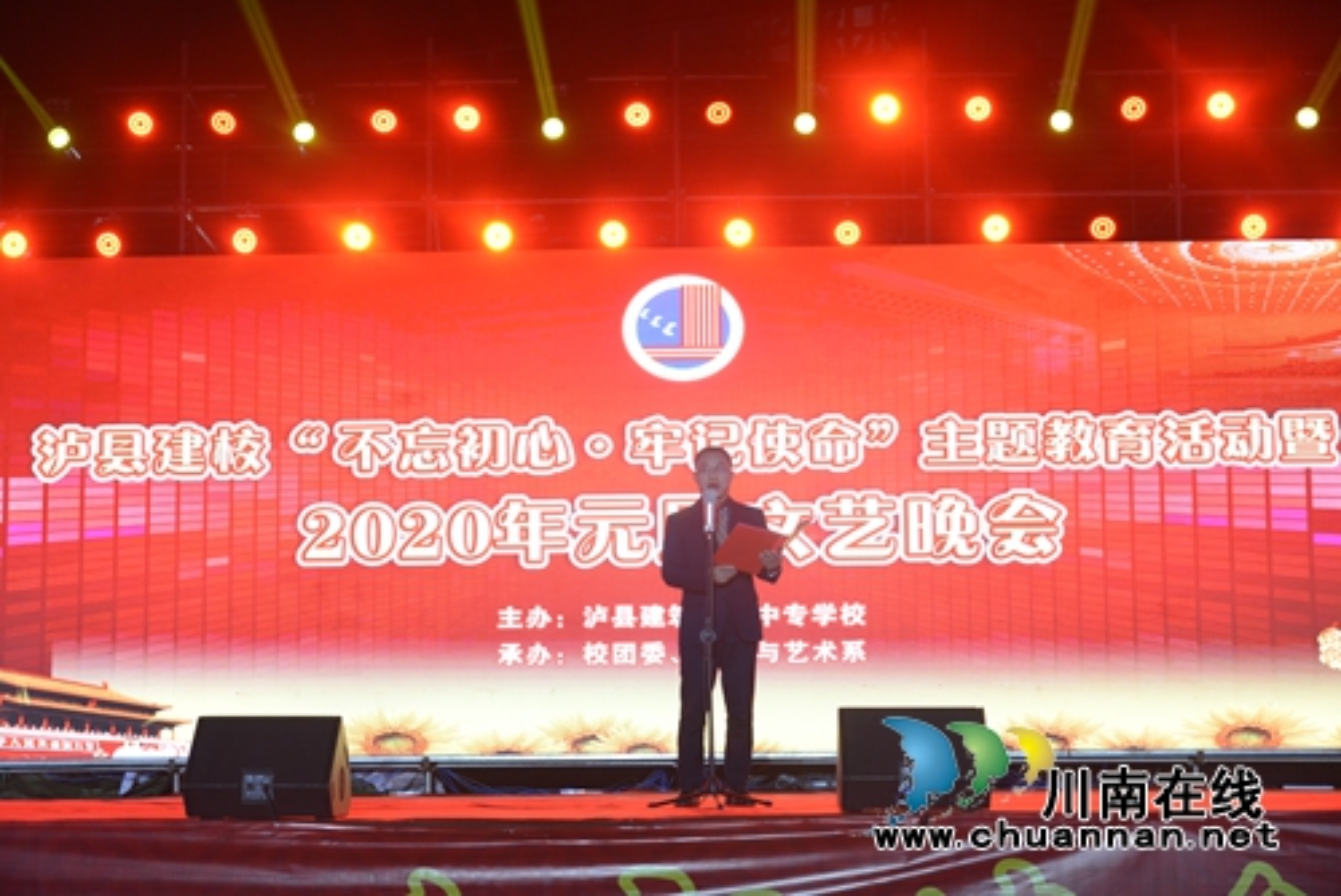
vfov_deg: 20.9
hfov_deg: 30.9
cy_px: 448
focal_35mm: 65
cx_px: 670
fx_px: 2423
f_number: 6.3
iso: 2000
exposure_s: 1/160
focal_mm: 65
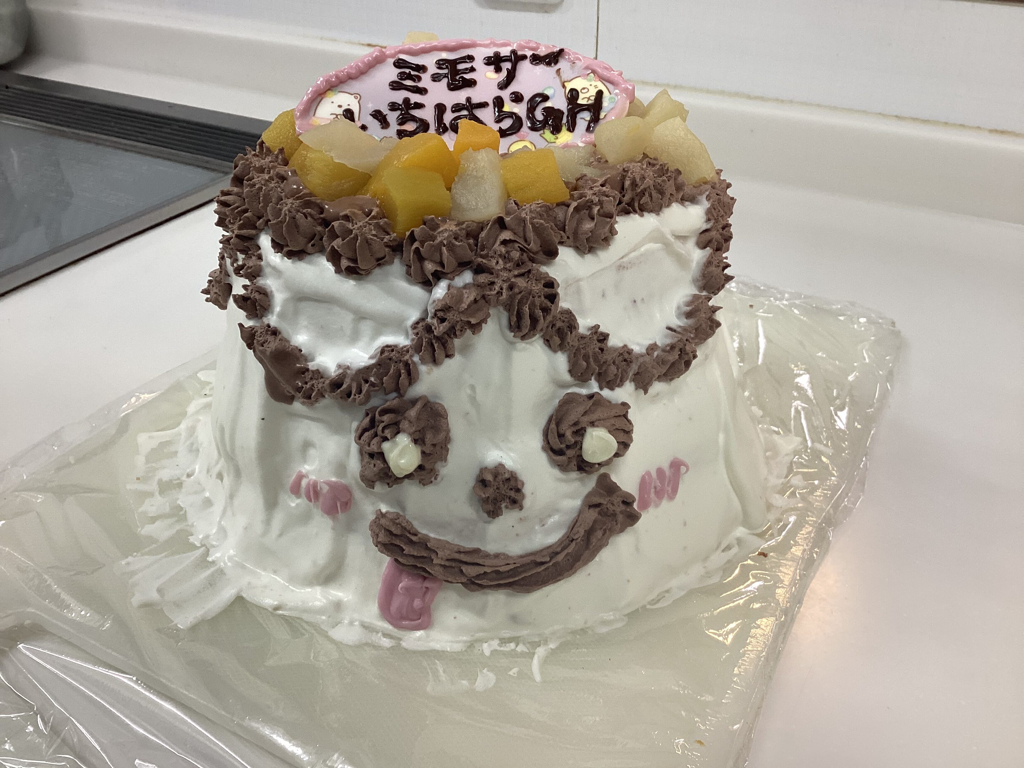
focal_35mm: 31
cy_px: 384
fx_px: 917
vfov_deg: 45.4
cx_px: 512
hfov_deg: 58.4
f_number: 2.4
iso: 80
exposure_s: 1/50
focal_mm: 3.3
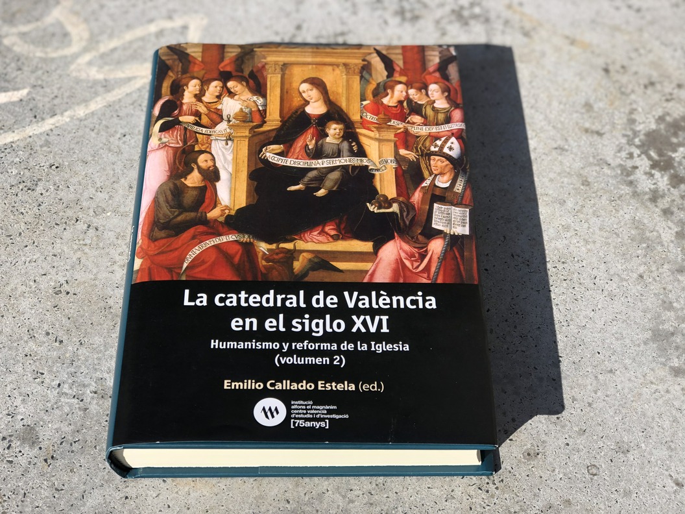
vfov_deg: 25.7
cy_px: 257
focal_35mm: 57
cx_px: 342
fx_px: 1128
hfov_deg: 33.8
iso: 20
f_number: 2.8
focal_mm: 6.6
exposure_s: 1/495
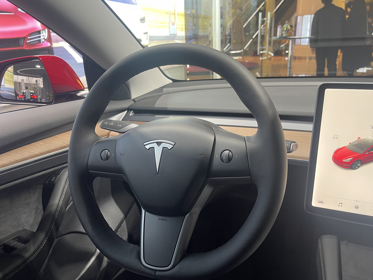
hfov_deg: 61.7
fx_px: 312
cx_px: 184
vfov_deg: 48.2
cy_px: 147
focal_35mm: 29
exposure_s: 1/50
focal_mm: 5.1
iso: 100
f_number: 1.6
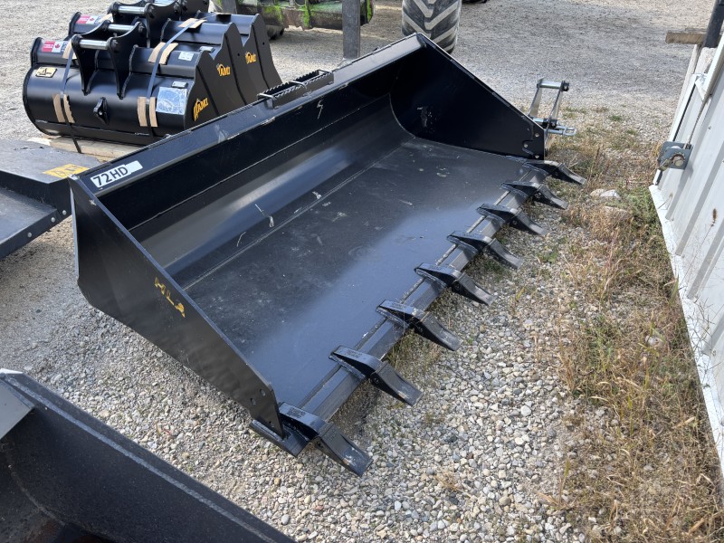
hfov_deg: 67.3
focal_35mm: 26
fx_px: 544
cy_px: 272
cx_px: 362
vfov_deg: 53.1
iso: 50
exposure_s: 1/279
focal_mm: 5.96
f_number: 1.6
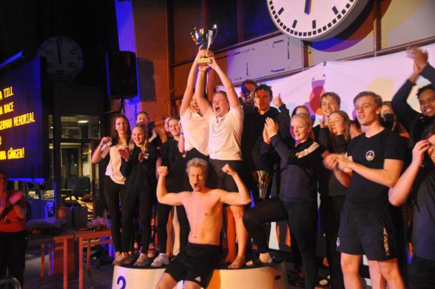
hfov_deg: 49.6
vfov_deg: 34.1
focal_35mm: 39
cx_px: 218
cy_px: 144
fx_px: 471
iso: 2000
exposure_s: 1/30
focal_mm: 26
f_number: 3.8
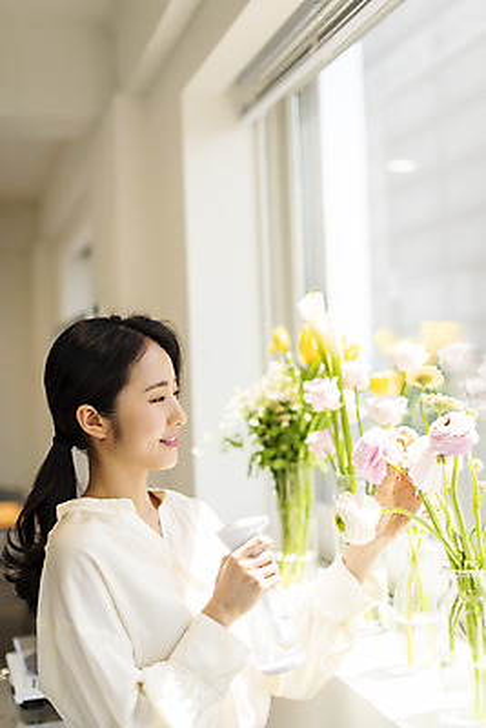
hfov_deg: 27.0
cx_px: 243
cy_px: 364
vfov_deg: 39.6
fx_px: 1012
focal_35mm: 50
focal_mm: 50
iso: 125
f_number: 2
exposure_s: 1/1250
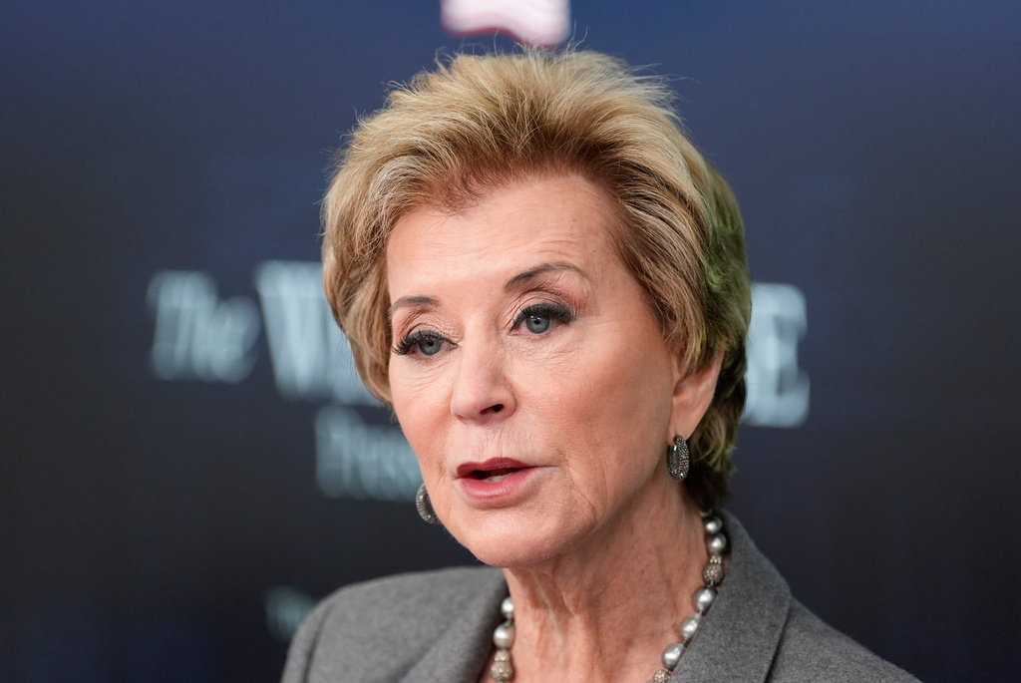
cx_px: 510
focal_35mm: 246
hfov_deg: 8.4
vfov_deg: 5.6
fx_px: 6984
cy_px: 342
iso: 1600
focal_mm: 164
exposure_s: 1/500
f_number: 2.8
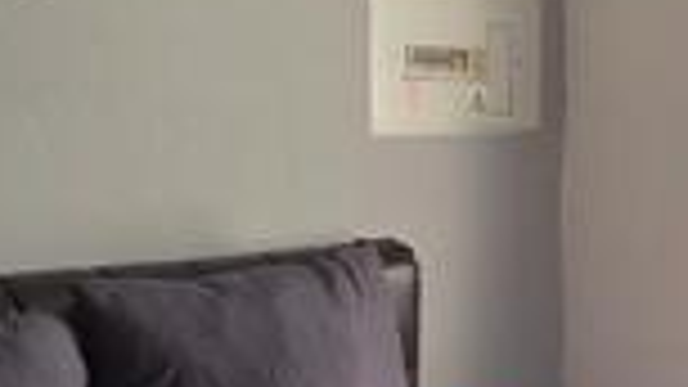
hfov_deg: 27.7
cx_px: 594
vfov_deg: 16.2
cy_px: 279
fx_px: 1350
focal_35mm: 74
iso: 40
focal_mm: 2.2
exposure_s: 1/100
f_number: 1.9
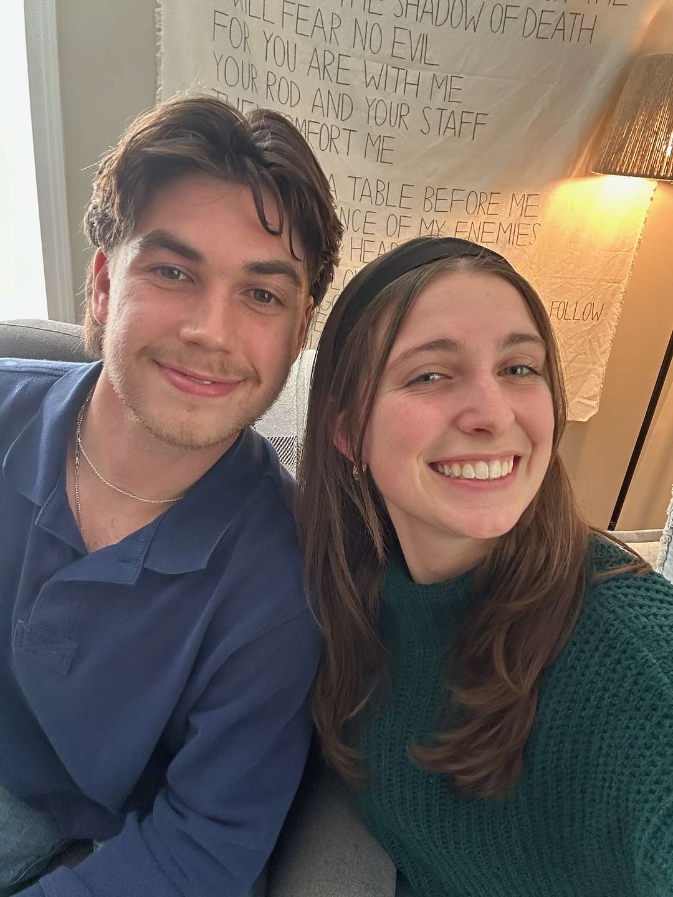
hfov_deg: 58.9
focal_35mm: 23
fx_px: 596
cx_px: 336
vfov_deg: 73.9
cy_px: 448
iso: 160
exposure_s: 1/60
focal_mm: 2.69
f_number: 1.9
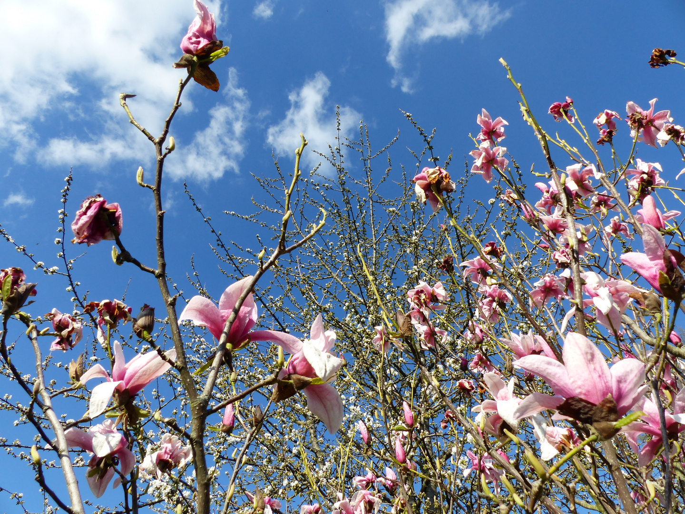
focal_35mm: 25
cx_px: 342
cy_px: 257
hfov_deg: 69.4
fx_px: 495
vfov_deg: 54.9
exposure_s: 1/640
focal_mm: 4.5
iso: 100
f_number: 4
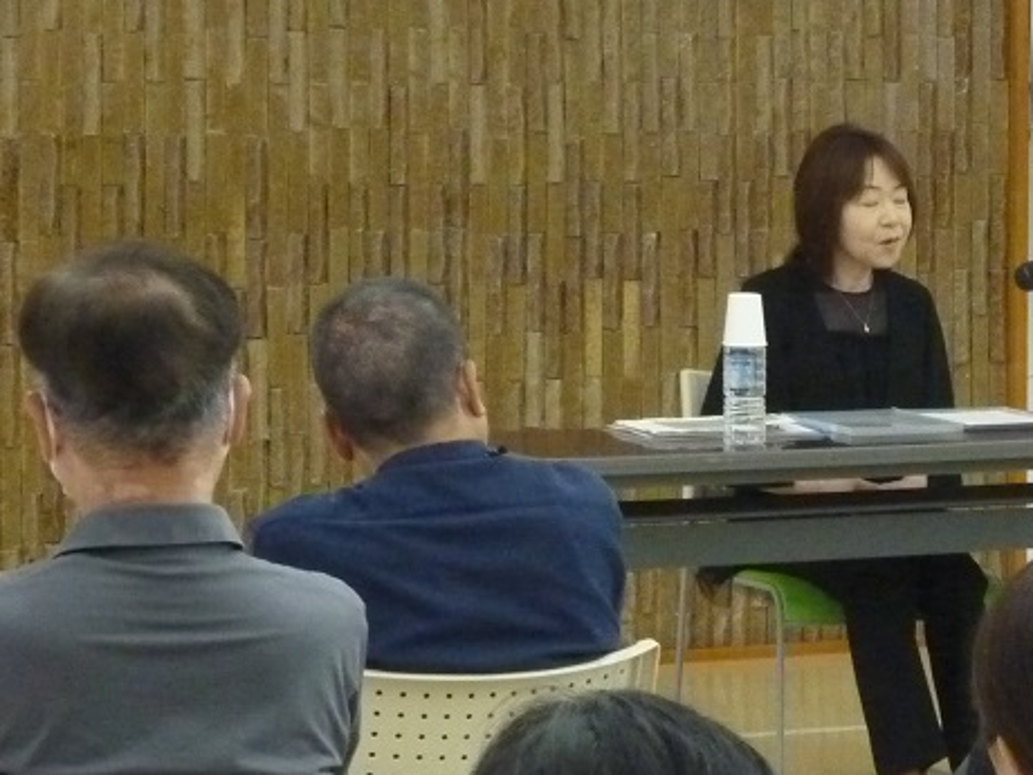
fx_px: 5909
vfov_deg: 7.5
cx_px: 1029
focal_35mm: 198
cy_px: 629
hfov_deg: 9.9
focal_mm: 16.4
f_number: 5.1
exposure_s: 1/50
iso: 800
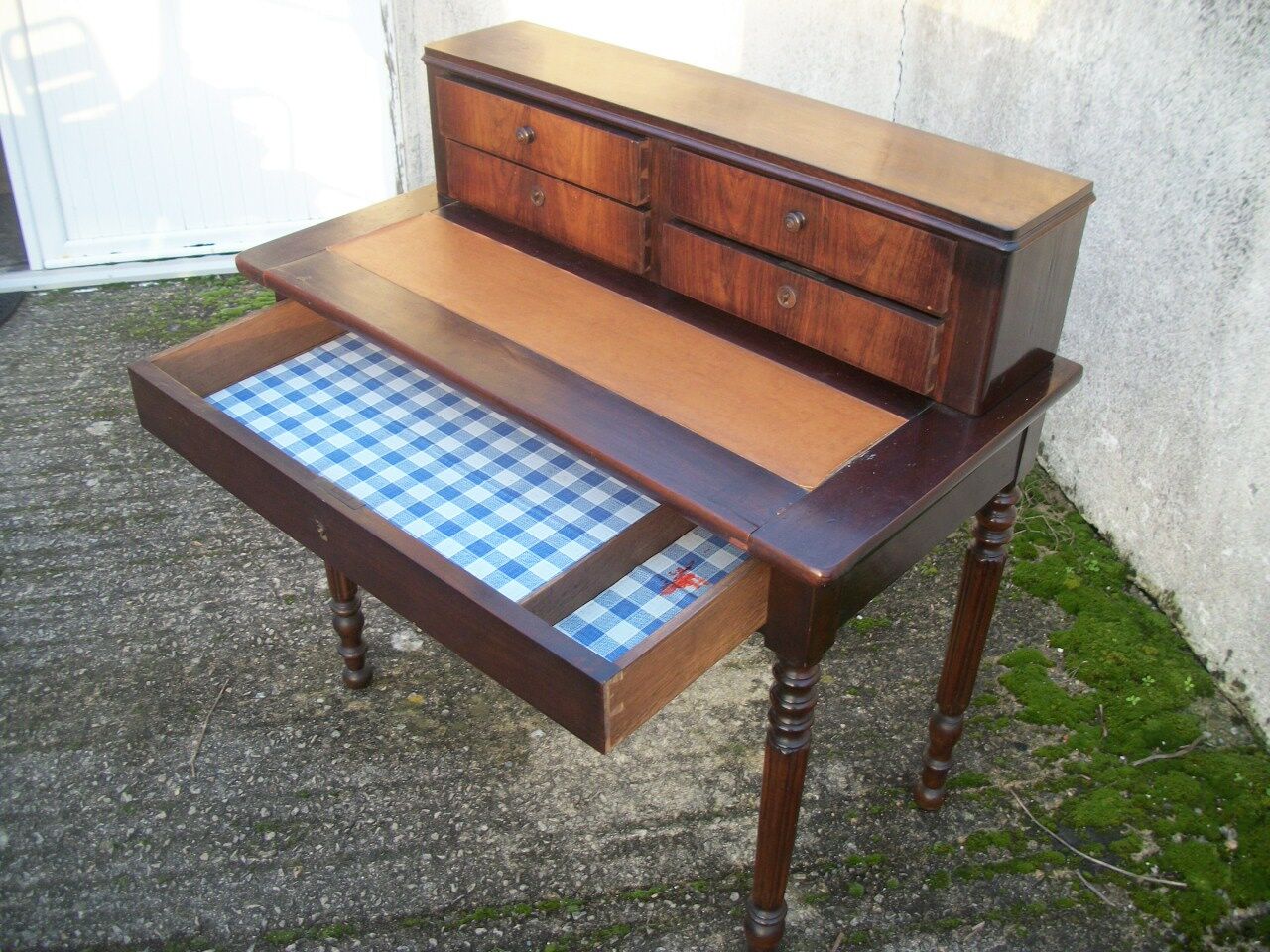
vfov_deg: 44.2
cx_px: 635
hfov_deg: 56.8
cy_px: 476
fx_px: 1174
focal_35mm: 32
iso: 80
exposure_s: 1/40
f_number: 2.9
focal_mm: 5.7
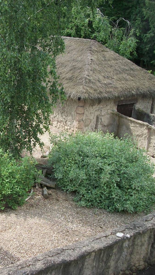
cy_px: 136
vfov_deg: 43.7
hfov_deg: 24.5
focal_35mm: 47
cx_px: 6
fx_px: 343
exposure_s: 1/500
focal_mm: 5.7
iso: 116
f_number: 2.9
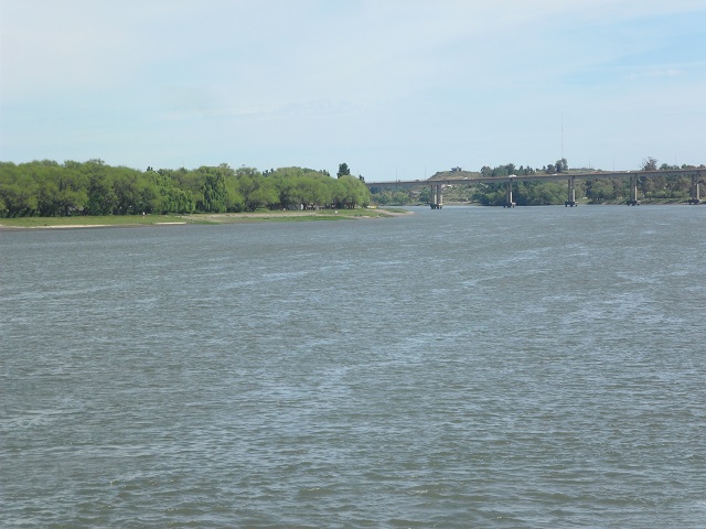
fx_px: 2386
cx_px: 353
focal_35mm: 117
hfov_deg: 16.8
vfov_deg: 12.7
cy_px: 264
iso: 80
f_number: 5.4
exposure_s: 1/350
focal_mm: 21
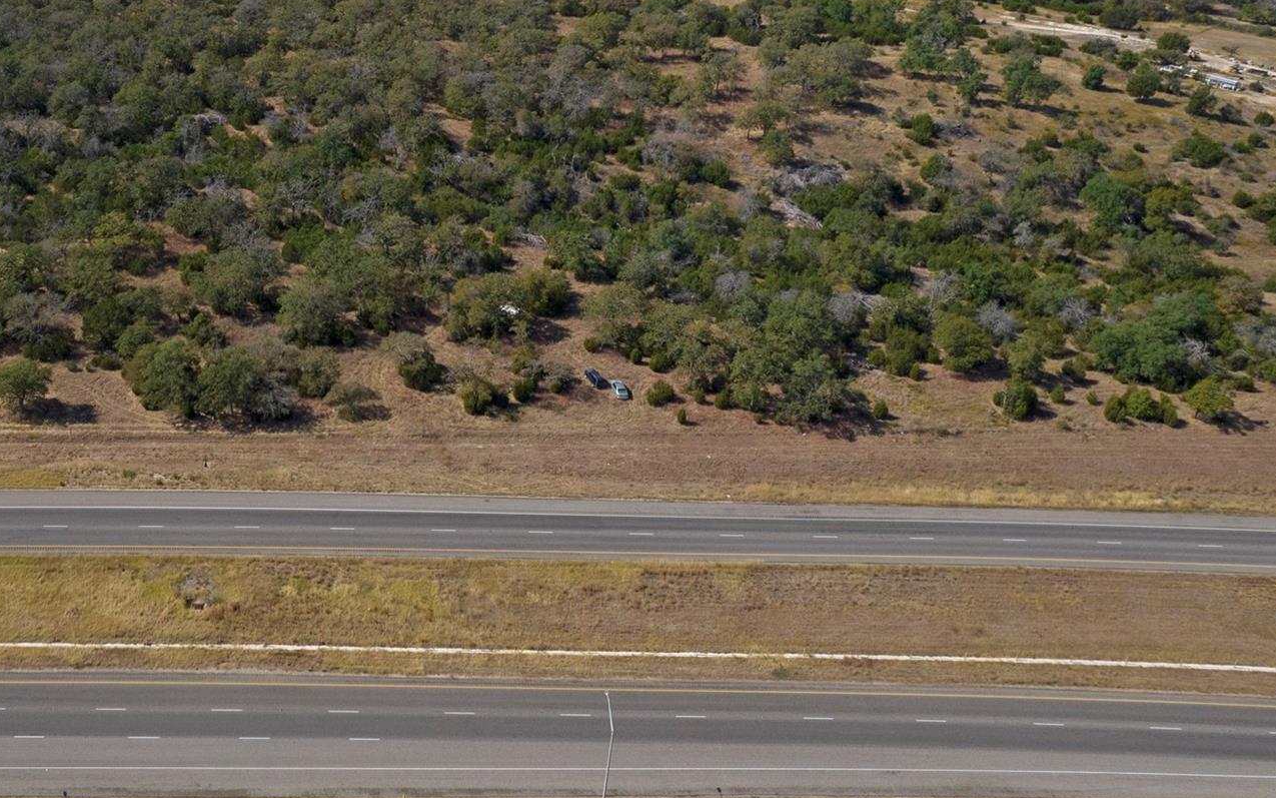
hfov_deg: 51.1
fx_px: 1252
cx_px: 282
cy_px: 170
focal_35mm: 36
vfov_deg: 34.4
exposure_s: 1/4000
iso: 130
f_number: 2.8
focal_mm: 8.38
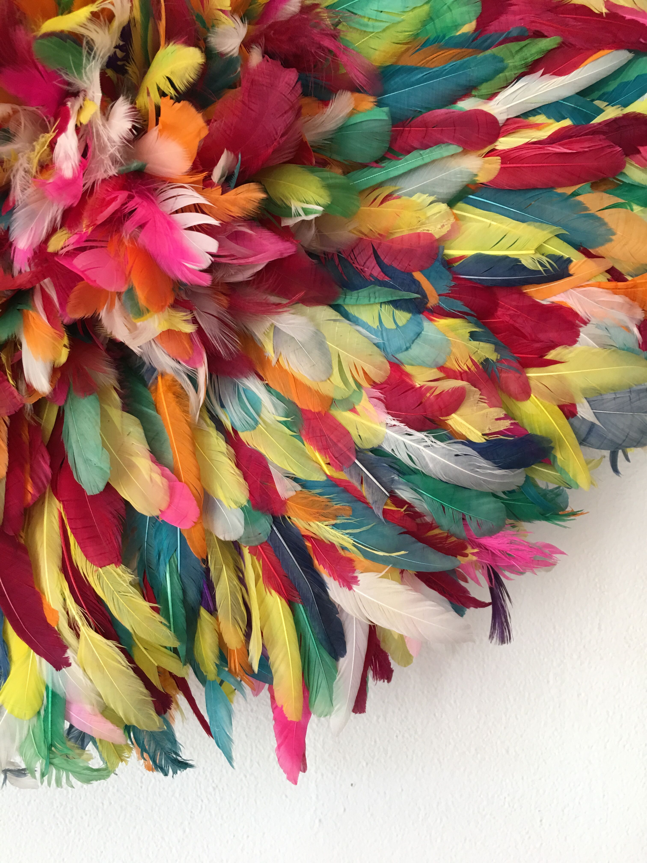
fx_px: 723
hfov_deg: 48.2
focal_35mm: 29
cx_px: 324
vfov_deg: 61.7
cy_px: 432
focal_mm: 4.15
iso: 50
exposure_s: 1/33
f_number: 2.2
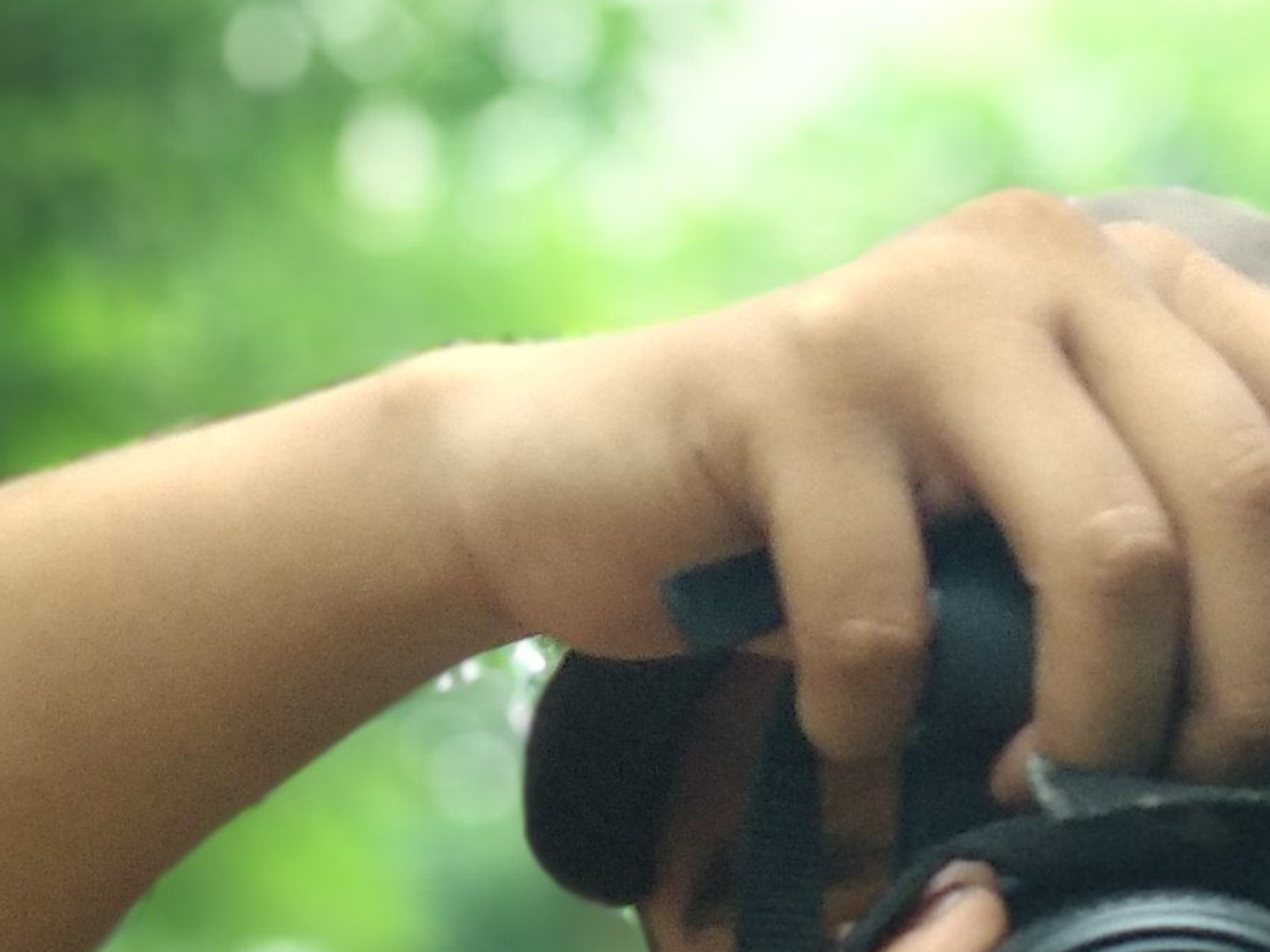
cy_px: 1998
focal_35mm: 231
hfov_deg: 8.5
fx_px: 8475
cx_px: 1113
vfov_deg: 6.2
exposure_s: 1/50
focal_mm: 5.99
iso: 200
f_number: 2.6
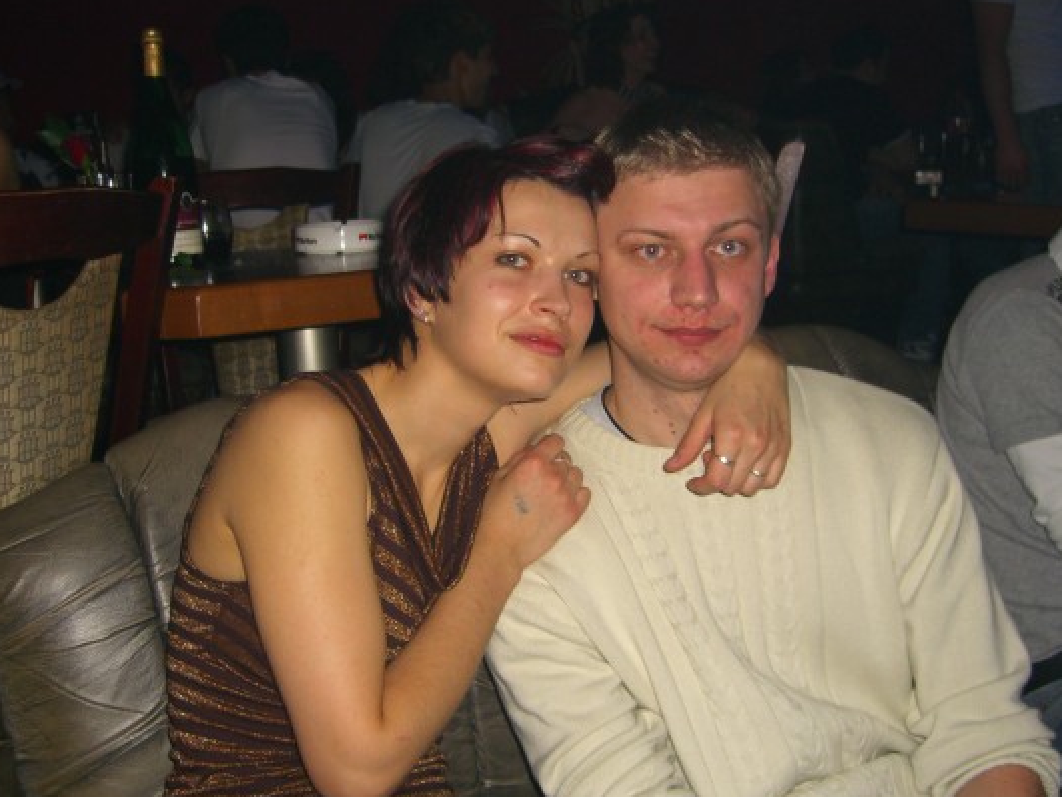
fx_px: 1320
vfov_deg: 33.6
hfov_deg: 43.8
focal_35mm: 43
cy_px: 433
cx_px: 531
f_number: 2.8
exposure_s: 1/60
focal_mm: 7.9
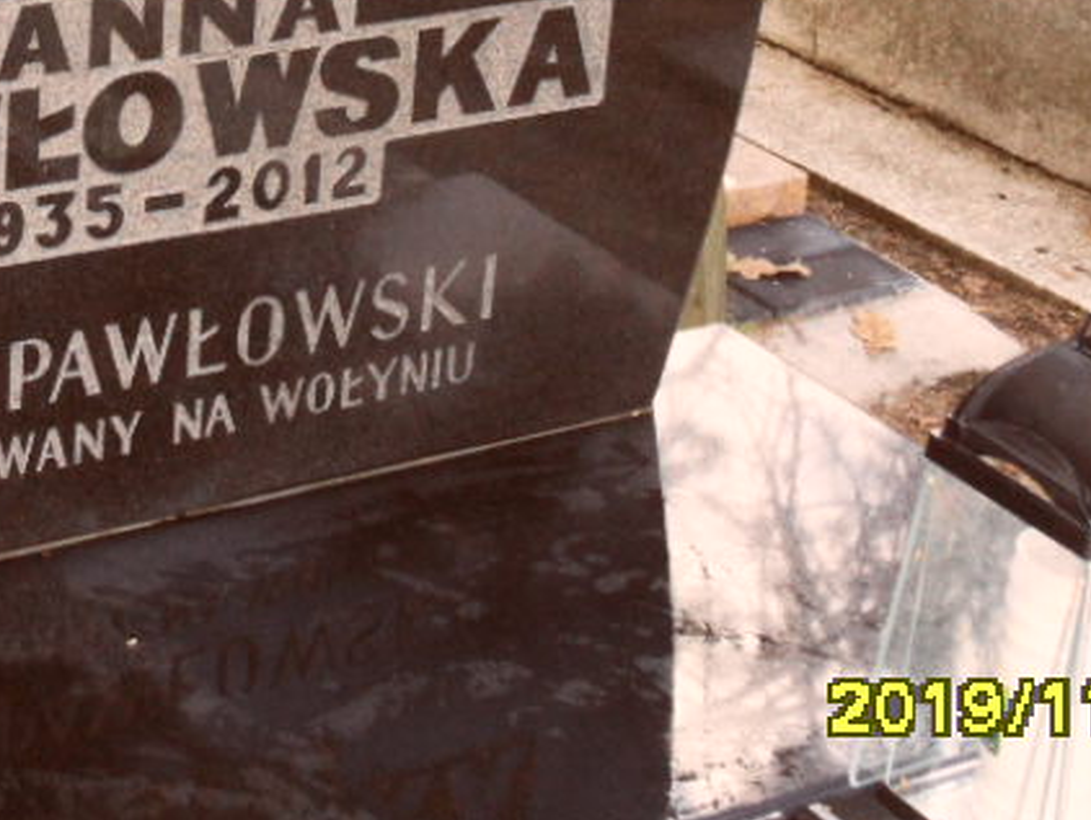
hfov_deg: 19.7
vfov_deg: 14.9
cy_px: -80
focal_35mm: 97
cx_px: 41
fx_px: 3059
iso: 200
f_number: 3.6
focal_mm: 6.5
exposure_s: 1/45
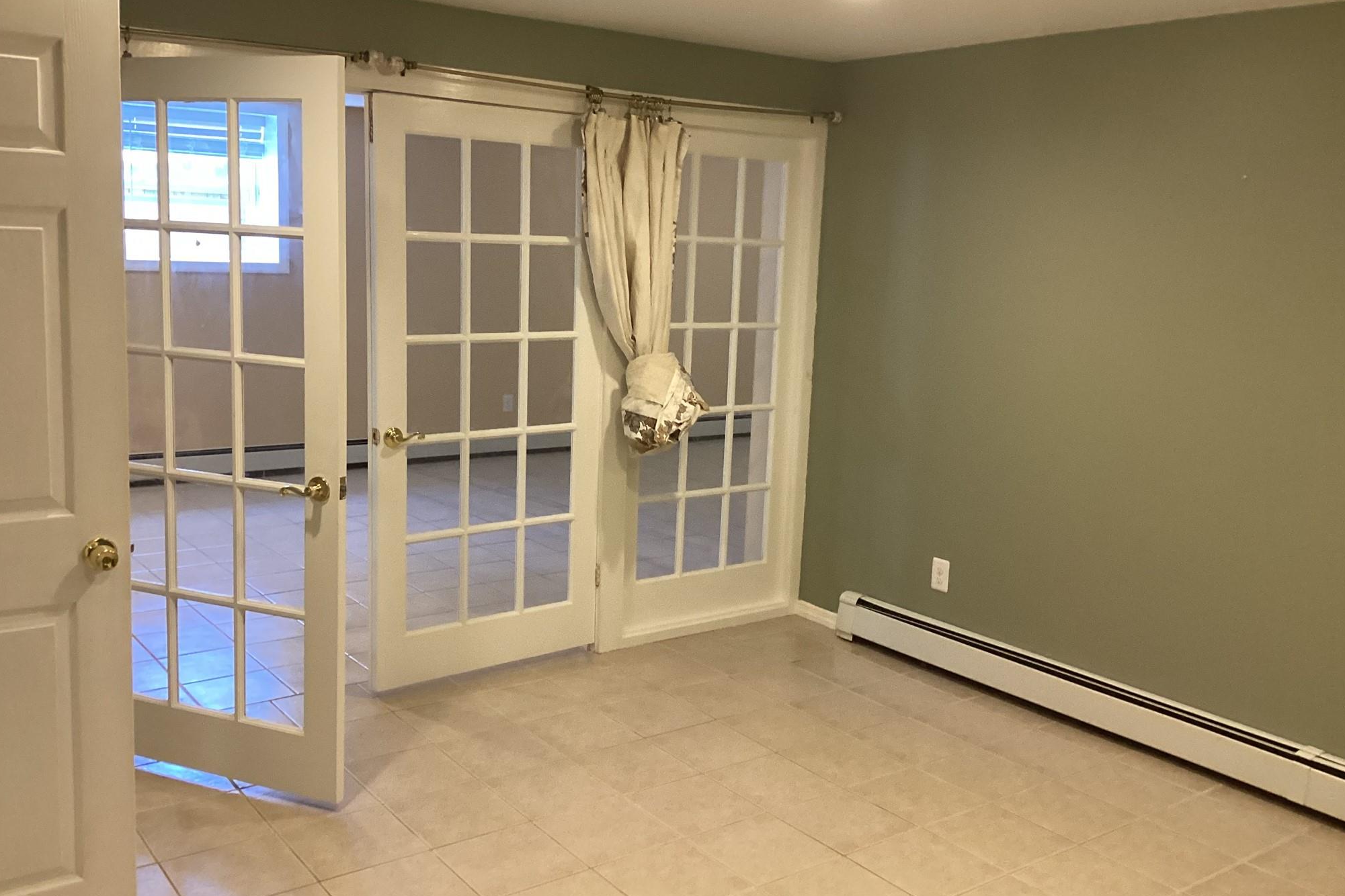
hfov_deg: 57.2
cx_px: 660
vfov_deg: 40.0
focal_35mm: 33
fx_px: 1233
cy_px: 437
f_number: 2.4
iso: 250
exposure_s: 1/60
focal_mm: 3.3
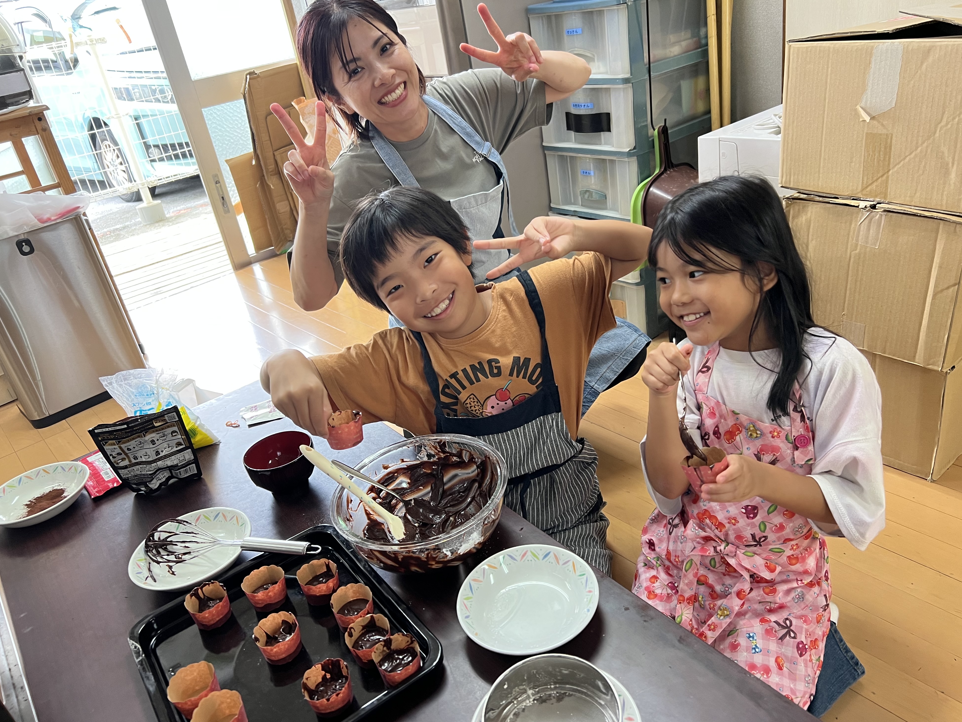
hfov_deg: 65.3
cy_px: 354
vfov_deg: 51.3
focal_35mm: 27
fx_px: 750
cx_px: 495
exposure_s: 1/60
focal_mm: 5.7
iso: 100
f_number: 1.5
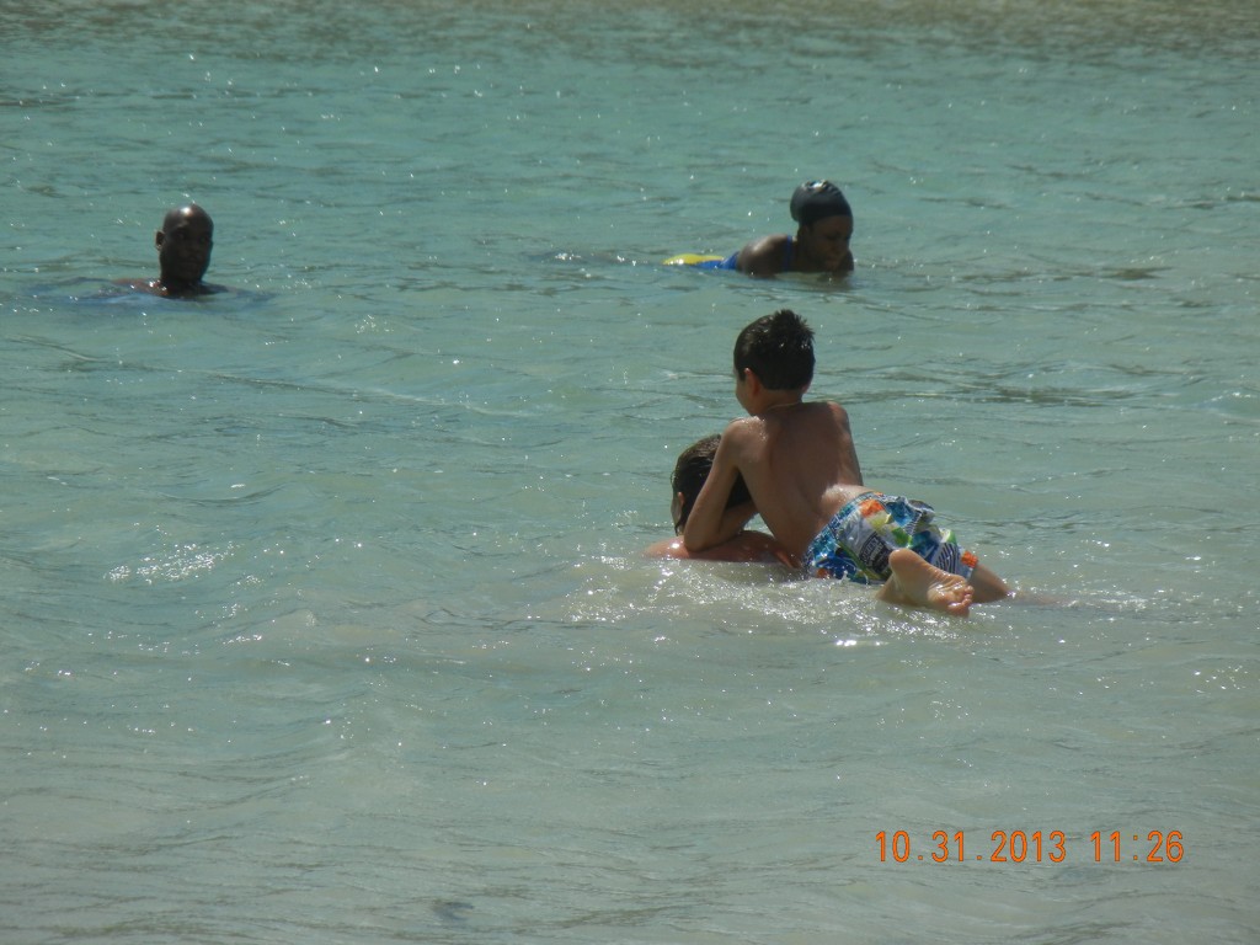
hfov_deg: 6.6
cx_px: 630
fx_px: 10920
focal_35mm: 300
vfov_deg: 5.0
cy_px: 472
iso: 160
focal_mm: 54
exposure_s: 1/363
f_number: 11.2
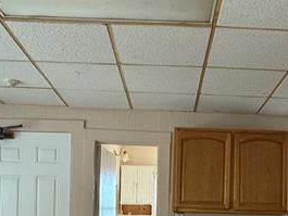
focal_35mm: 54
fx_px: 449
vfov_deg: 25.4
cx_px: 178
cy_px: 227
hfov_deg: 35.4
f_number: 2.2
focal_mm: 2.22
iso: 160
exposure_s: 1/60
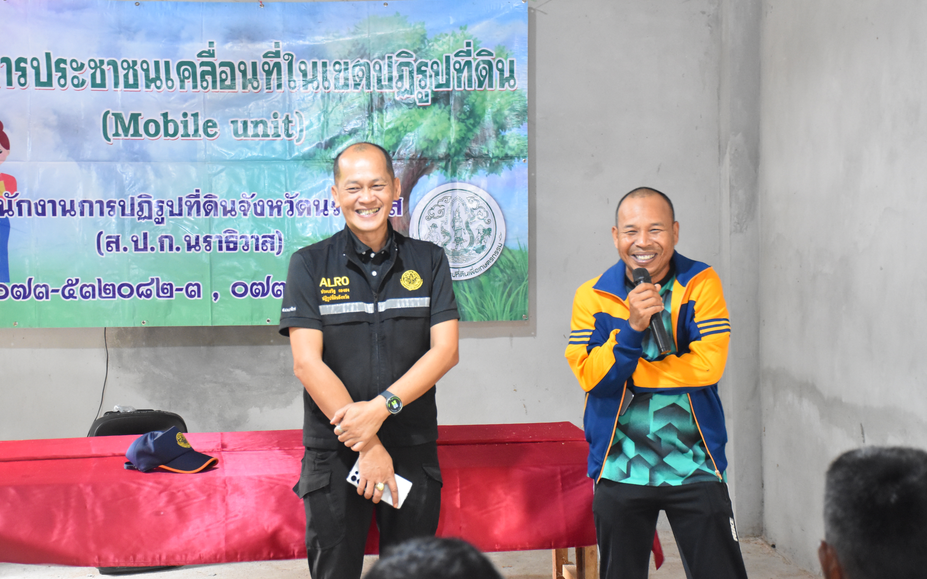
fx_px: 1491
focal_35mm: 59
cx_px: 467
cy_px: 275
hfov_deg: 34.5
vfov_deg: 22.0
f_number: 4.2
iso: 3200
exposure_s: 1/40
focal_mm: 38
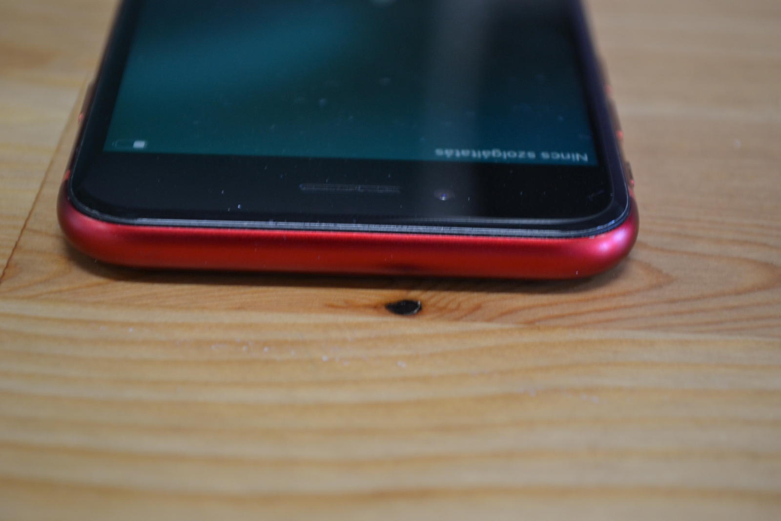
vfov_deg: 16.6
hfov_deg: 24.6
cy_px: 260
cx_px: 390
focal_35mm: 82
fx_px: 1790
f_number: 5.6
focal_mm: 55
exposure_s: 1/15
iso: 560
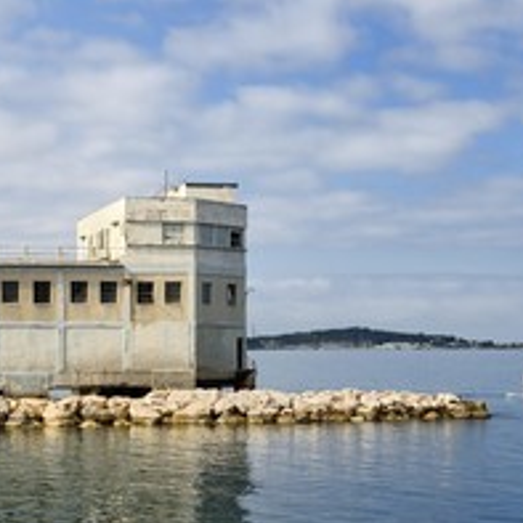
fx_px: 1299
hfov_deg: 22.4
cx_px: 101
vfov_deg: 22.6
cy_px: 369
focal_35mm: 76
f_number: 13
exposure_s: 1/250
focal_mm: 42
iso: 200
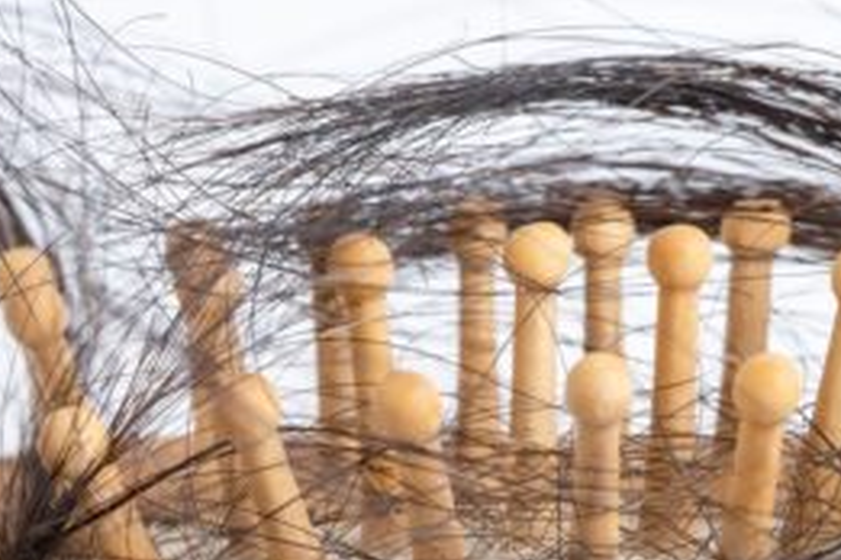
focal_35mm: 147
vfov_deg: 9.2
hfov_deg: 14.0
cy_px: 631
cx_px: 516
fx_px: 3434
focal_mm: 50
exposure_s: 1/80
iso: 100
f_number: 9
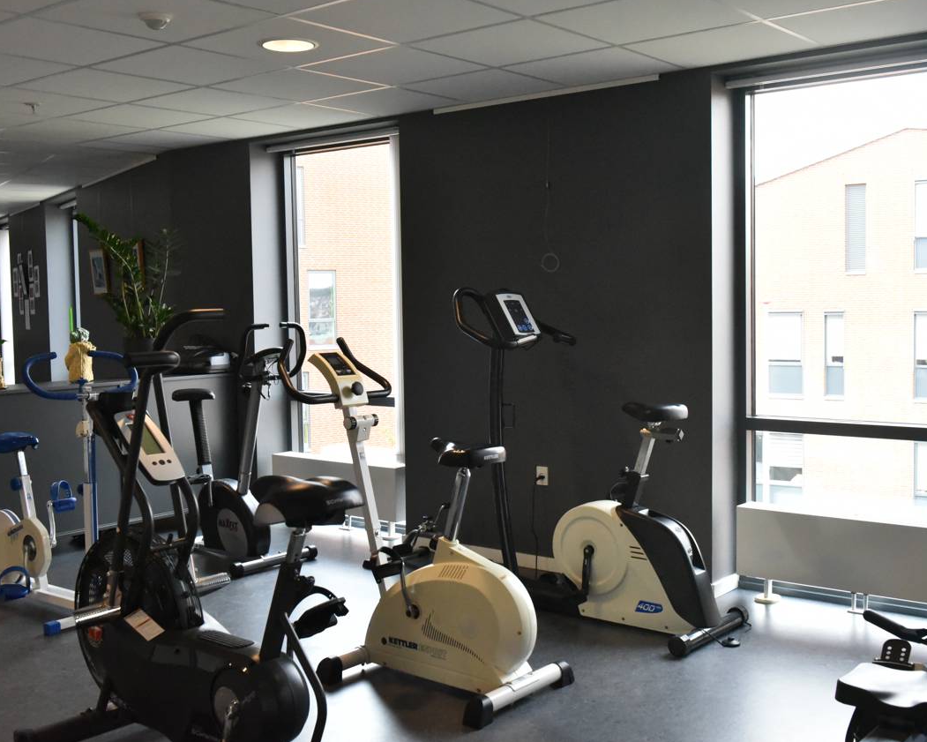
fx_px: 1098
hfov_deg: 45.8
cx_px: 470
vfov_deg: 37.3
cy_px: 368
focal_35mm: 40
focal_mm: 35
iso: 12800
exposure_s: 1/400
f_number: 6.3
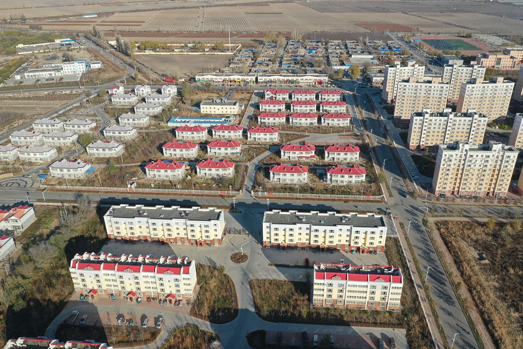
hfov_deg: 65.5
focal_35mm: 28
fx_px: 407
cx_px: 262
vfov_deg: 46.4
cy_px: 174
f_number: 7.1
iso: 100
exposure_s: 1/160
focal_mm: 10.26
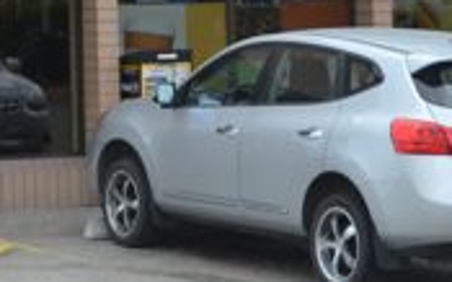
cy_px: -210
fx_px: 2474
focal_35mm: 201
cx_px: -106
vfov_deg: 6.4
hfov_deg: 10.3
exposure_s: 1/4000
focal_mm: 36
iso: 2000
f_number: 5
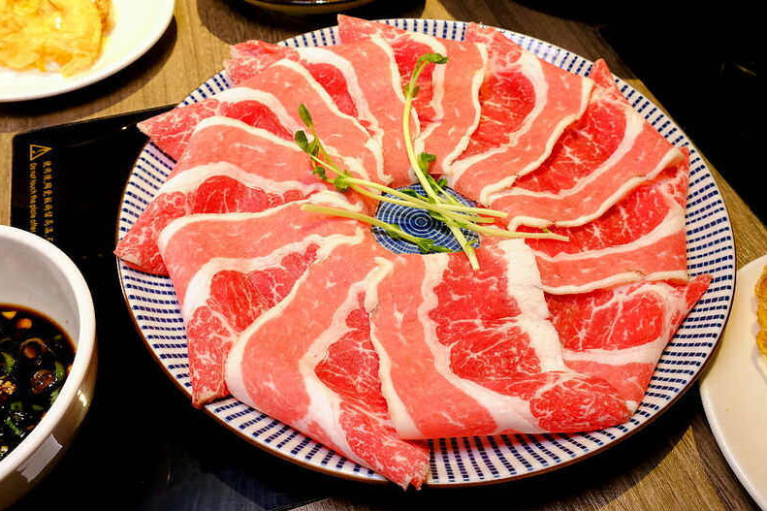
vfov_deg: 44.9
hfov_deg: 63.6
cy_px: 259
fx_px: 618
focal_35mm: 29
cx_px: 408
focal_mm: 18
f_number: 9
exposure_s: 1/125
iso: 3200
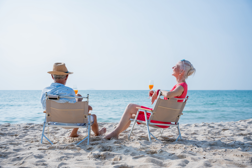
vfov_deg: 32.1
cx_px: 125
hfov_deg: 46.7
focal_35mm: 42
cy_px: 82
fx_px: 292
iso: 100
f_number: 4
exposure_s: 1/1000
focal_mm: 40.7
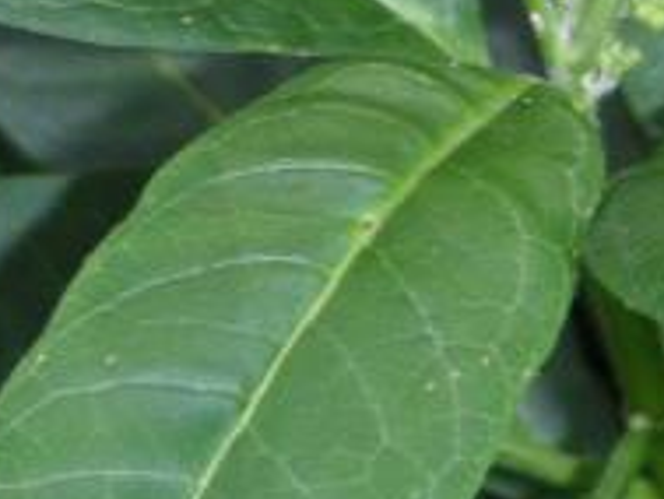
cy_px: -271
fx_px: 7217
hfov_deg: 5.3
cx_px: 348
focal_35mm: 376
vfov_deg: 3.9
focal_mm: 17.1
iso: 160
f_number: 3.6
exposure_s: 1/111
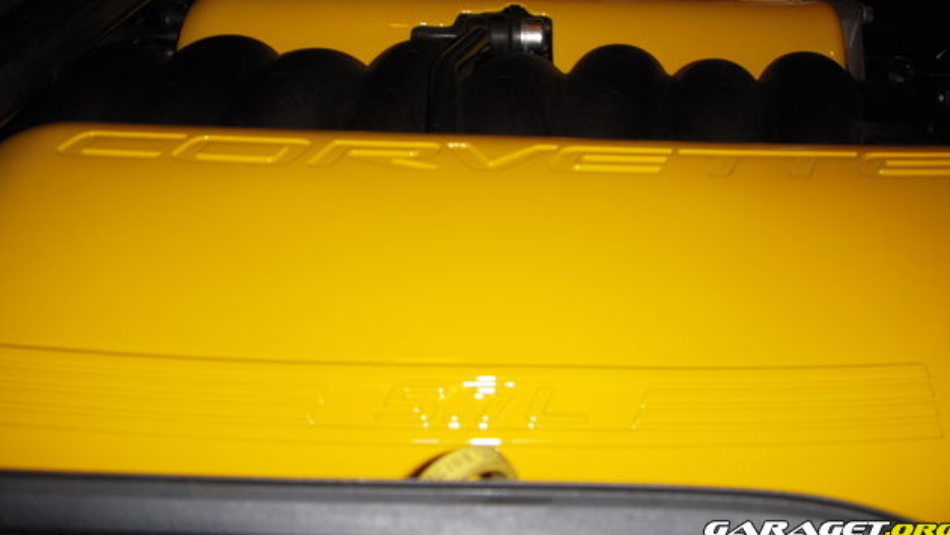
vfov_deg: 28.2
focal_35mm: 42
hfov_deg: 48.4
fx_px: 1058
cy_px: 182
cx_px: 480
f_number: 3.3
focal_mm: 6.3
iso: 100
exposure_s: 1/30
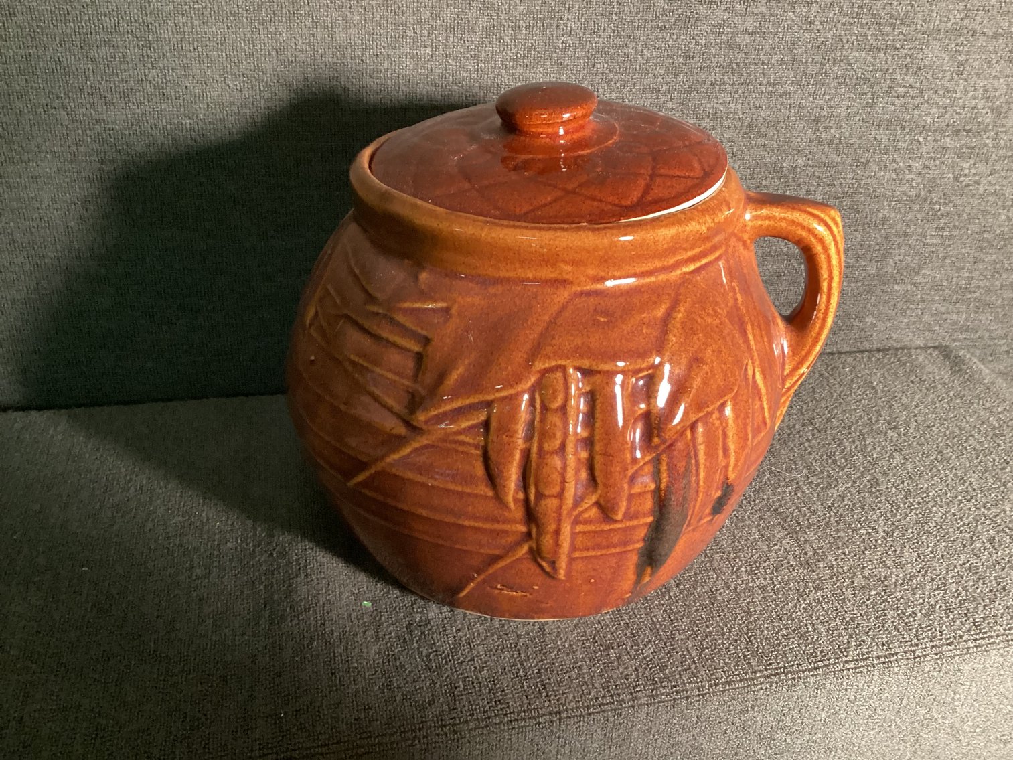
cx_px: 506
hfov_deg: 58.3
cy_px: 380
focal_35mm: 31
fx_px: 907
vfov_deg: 45.4
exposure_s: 1/30
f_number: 2.4
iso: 400
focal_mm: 3.3
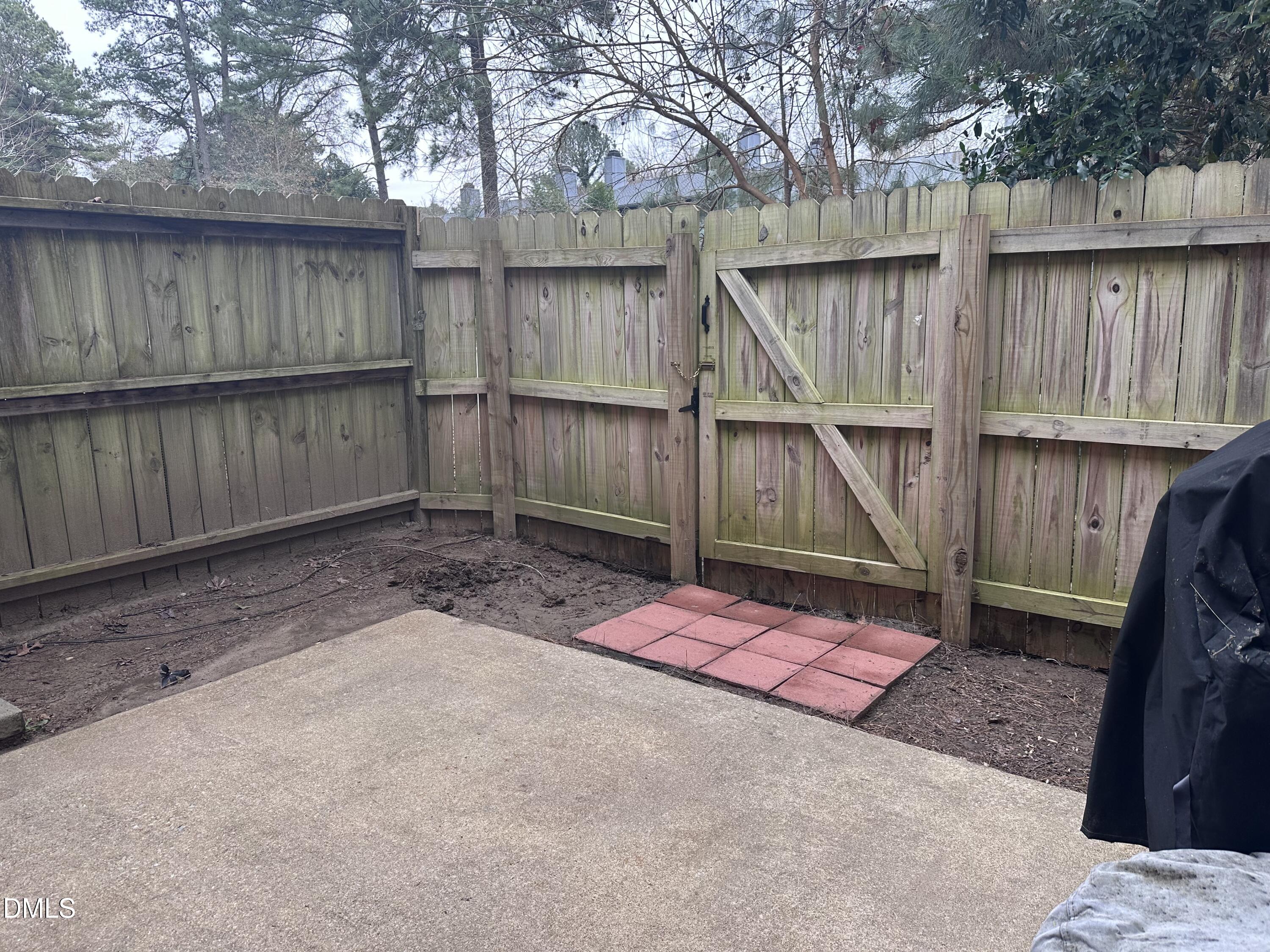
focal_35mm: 24
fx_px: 881
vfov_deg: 56.8
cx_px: 635
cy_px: 476
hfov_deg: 71.6
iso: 80
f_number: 1.78
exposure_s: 1/313
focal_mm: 6.86
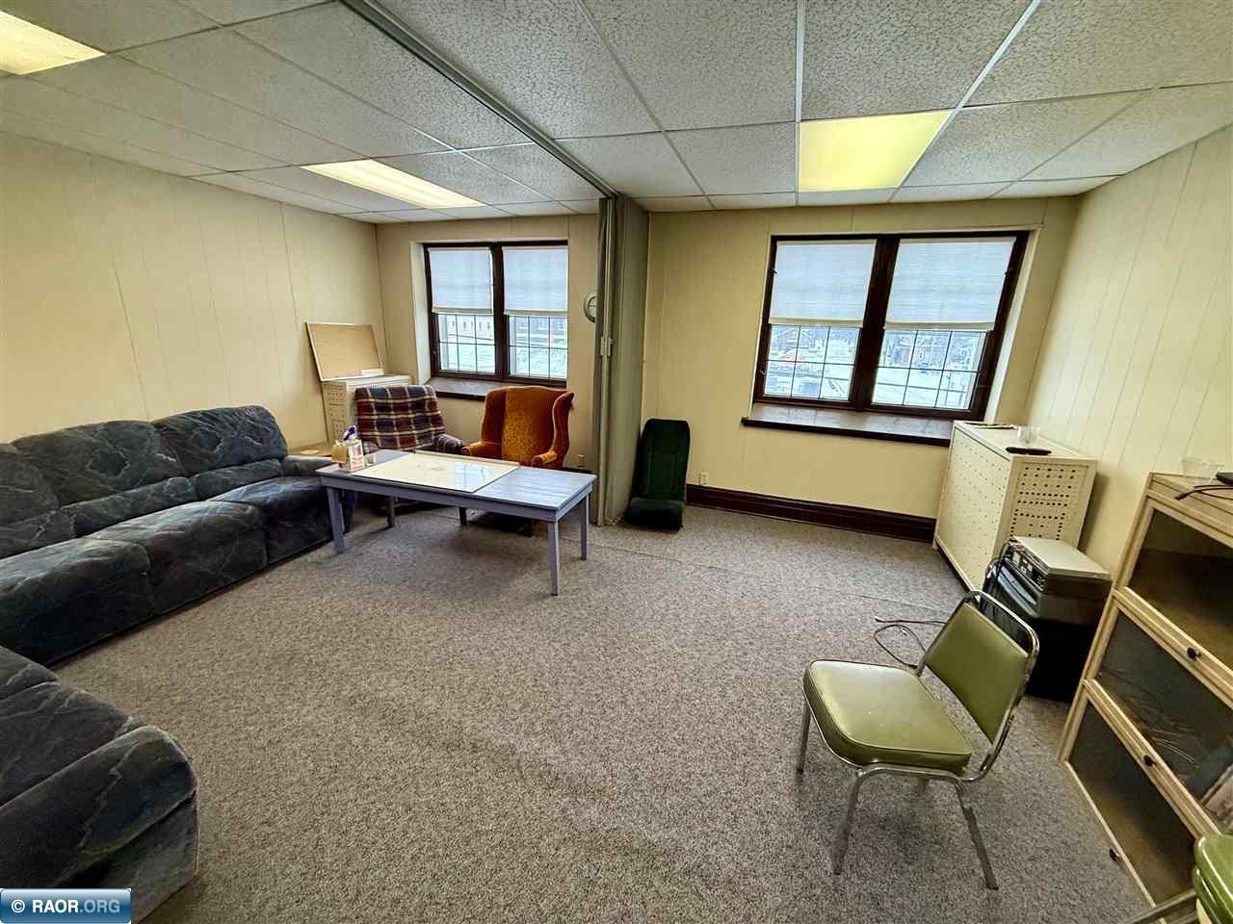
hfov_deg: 102.1
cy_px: 462
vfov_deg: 85.7
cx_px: 616
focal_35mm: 14
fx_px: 499
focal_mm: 2.22
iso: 320
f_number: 2.2
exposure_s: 1/60
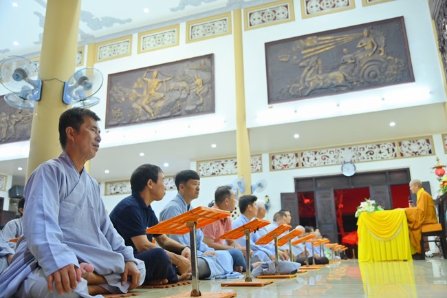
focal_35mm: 31
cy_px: 149
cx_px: 224
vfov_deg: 42.3
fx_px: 385
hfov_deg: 60.3
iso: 2500
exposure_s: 1/80
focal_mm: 31
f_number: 4
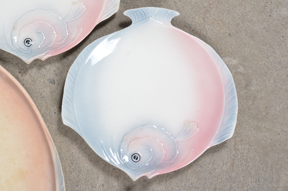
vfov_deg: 18.1
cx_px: 144
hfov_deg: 27.0
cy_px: 96
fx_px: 599
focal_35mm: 75
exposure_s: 1/125
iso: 100
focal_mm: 50
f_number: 10
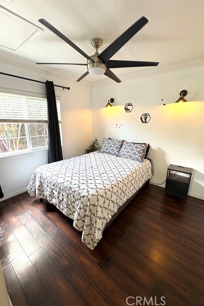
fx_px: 127
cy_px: 150
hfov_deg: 77.3
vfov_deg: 100.4
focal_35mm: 15
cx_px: 99
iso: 160
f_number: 2.2
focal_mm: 2.22
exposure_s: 1/60
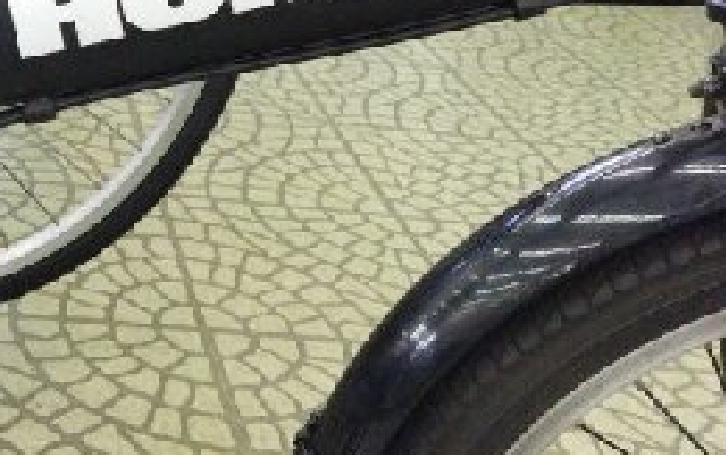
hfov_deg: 29.9
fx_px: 1307
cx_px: 89
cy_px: 28
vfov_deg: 19.3
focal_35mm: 66
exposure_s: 1/400
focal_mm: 4.71
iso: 838
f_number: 1.79
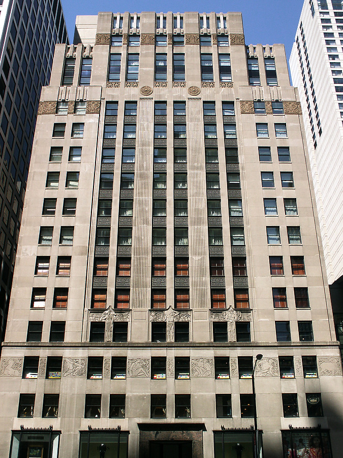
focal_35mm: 35
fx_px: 462
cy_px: 229
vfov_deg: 52.6
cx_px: 172
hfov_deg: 40.7
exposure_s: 1/350
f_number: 6.7
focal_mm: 7.22
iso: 64
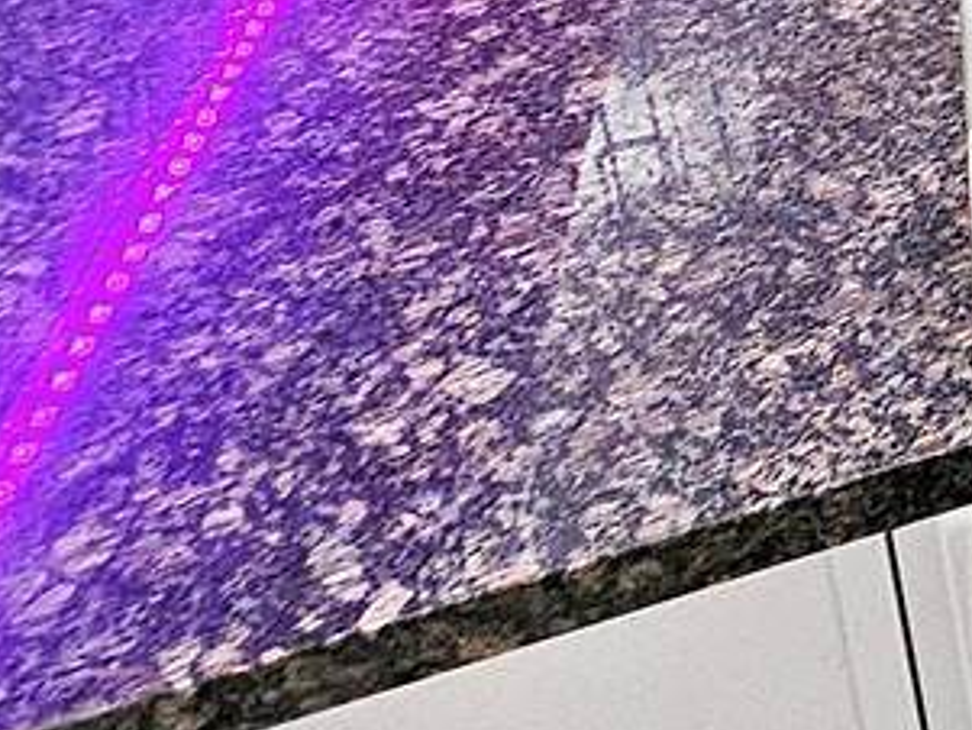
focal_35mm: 69
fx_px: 1938
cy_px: -562
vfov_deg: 17.5
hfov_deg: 17.0
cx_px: 2109
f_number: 2.2
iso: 320
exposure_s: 1/30
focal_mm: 2.2
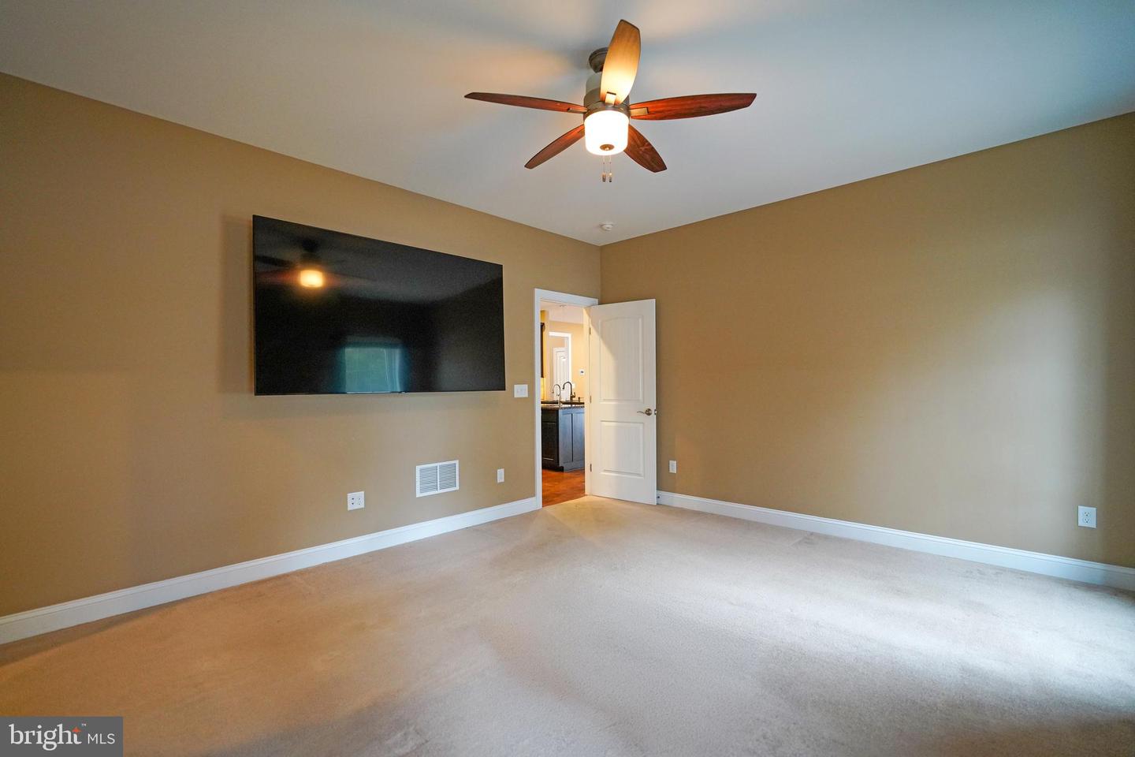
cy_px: 378
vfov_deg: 73.7
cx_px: 568
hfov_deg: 96.7
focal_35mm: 16
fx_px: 504
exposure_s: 1/160
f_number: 2.8
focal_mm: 16
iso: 3200
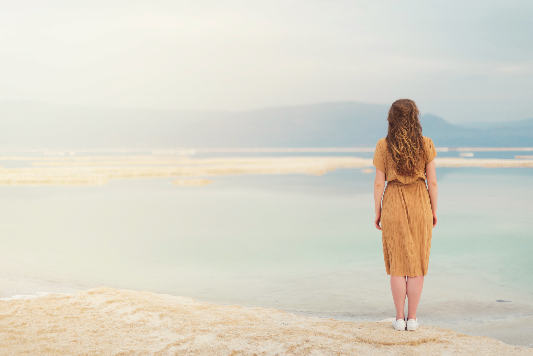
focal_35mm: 50
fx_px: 741
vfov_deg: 27.0
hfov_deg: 39.6
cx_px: 266
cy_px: 178
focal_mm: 50
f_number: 1.4
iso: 100
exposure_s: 1/3200
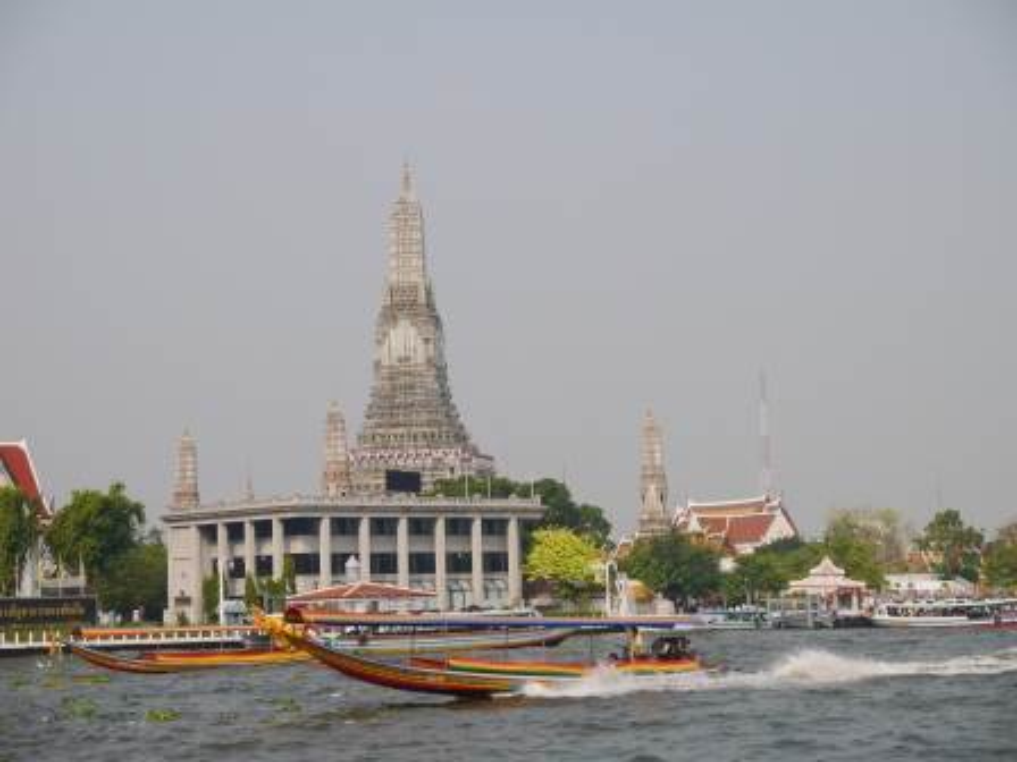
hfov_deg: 23.3
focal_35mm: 84
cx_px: 508
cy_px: 381
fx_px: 2468
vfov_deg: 17.6
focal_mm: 42
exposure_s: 1/400
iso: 160
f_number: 9
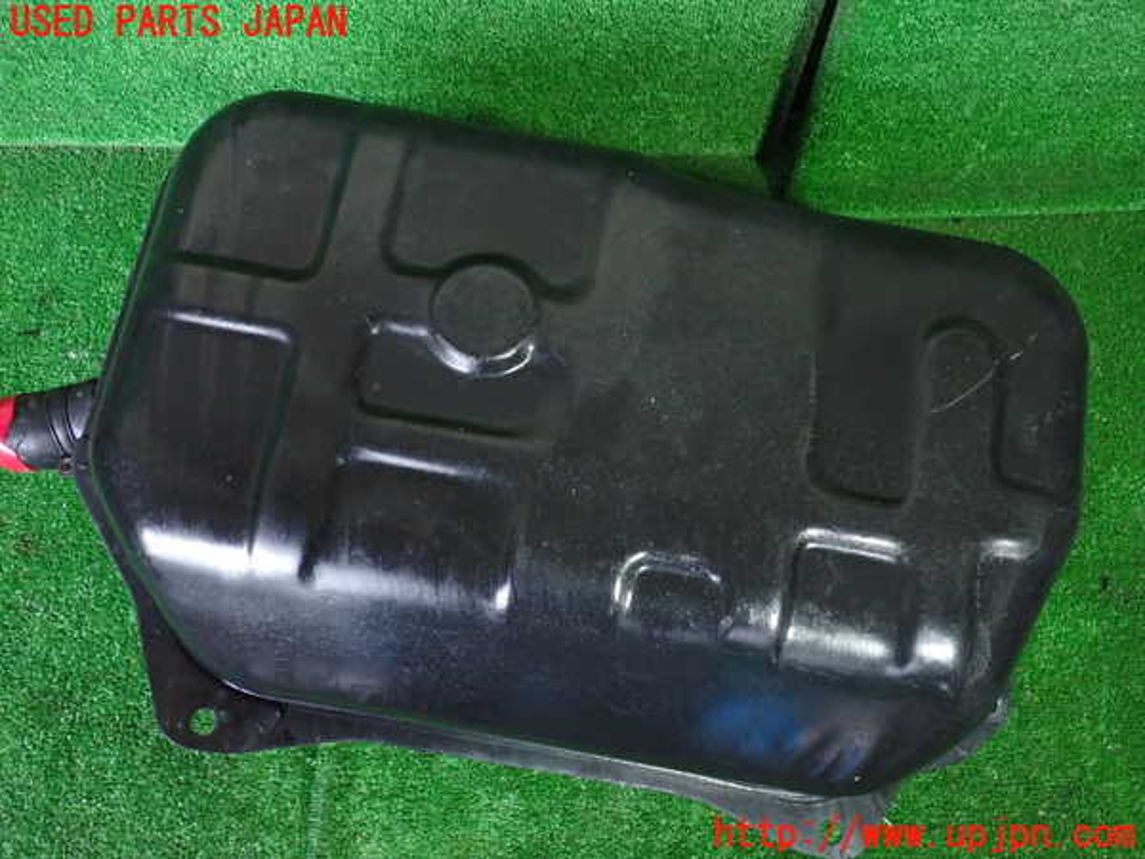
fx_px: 992
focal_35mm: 30
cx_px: 572
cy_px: 430
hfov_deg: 60.0
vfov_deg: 46.8
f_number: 2.3
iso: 800
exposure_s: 1/20
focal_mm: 5.4
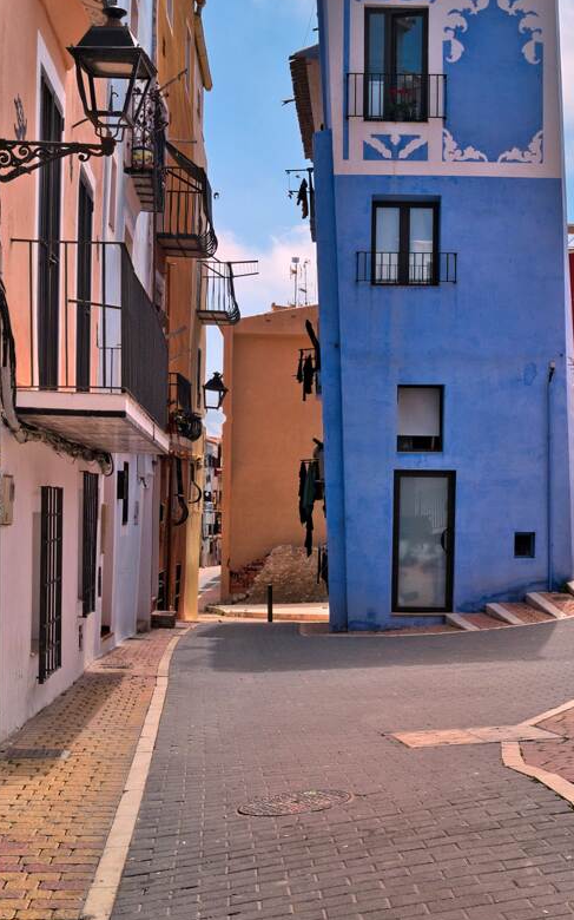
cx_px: 355
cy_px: 283
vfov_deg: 38.3
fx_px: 1302
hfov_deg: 24.8
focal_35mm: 52
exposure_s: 1/500
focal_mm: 12.6
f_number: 8
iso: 125
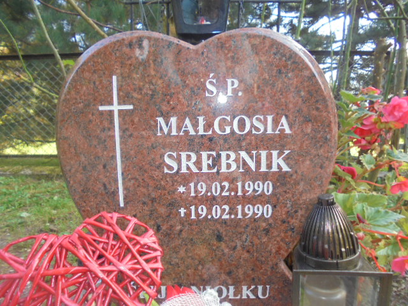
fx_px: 306
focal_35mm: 26
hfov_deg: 67.3
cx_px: 204
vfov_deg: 53.1
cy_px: 153
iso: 100
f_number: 3.5
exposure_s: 1/40
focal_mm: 4.6
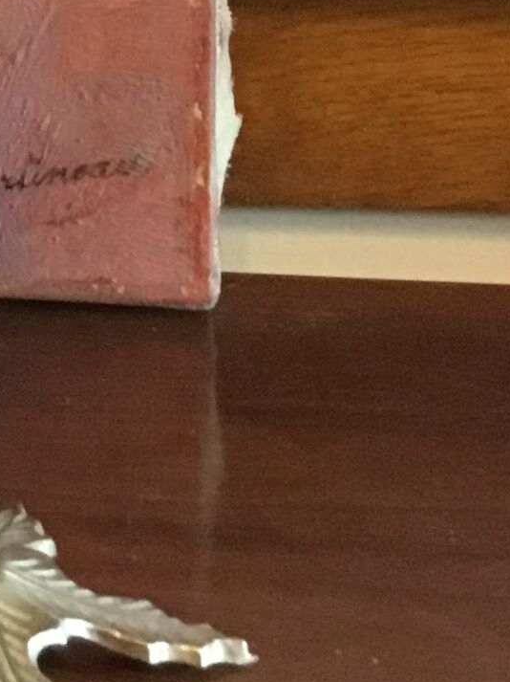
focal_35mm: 142
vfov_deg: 13.5
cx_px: -412
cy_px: -178
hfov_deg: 9.9
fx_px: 2792
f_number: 2.4
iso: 500
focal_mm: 3.3
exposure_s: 1/17
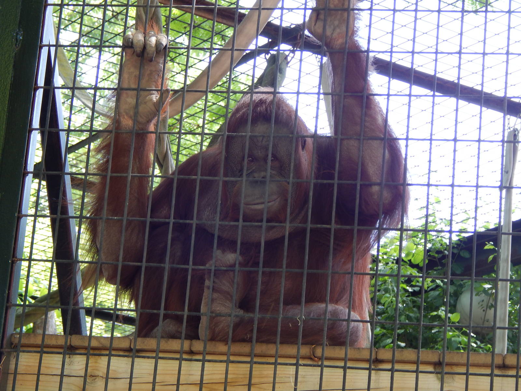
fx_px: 1987
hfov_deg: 14.9
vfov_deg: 11.2
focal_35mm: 132
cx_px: 260
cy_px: 196
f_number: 4.8
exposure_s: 1/30
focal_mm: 23.4
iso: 125
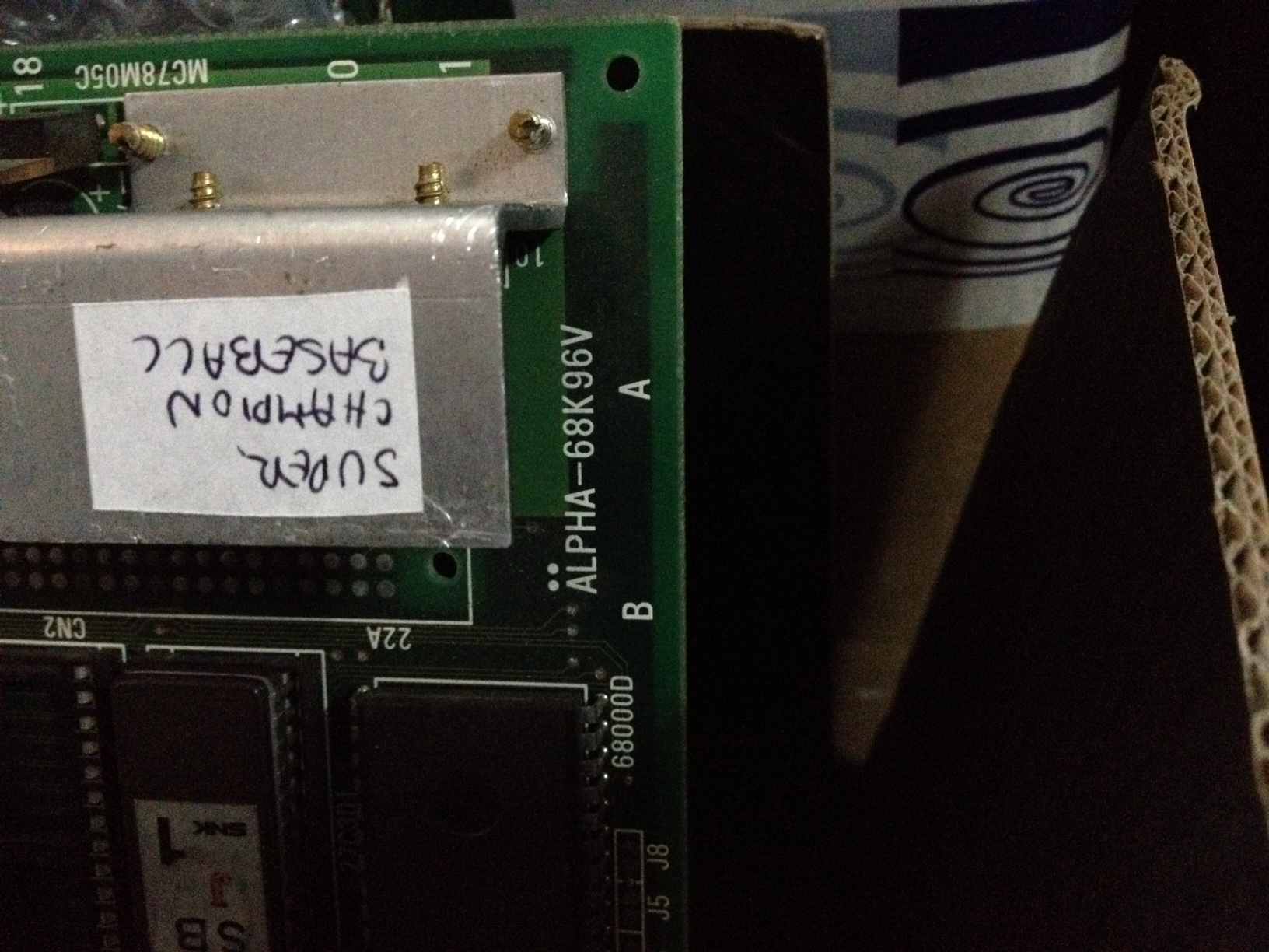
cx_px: 634
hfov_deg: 52.6
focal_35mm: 35
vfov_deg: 40.7
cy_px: 476
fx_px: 1283
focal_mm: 4.28
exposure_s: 1/15
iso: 800
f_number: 2.4
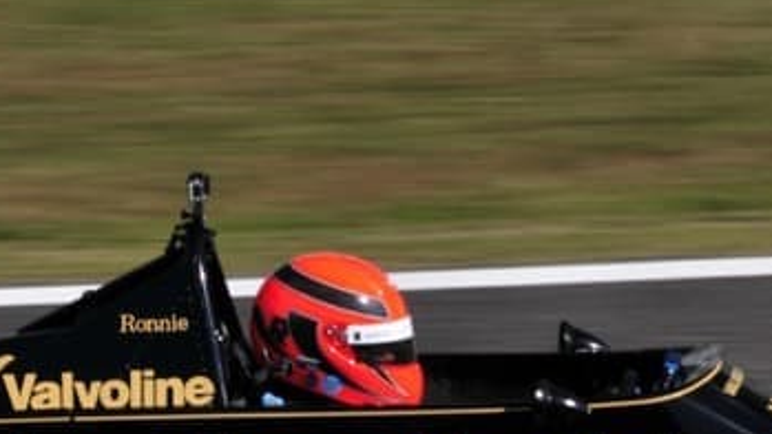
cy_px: 554
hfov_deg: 2.4
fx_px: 18130
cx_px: 320
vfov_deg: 1.4
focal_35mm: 886
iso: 200
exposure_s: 1/400
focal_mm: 200
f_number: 13
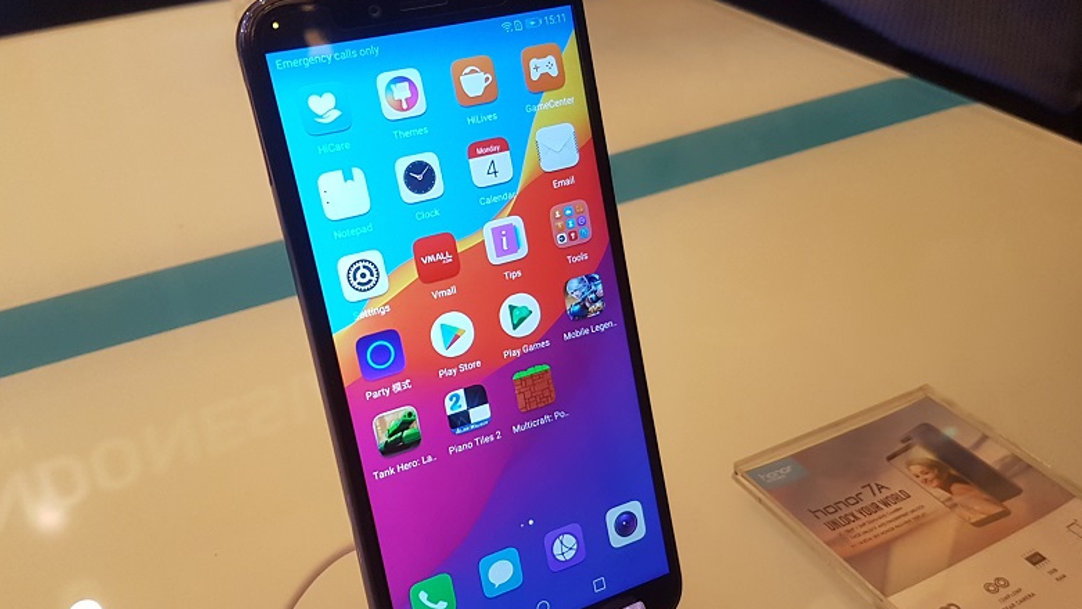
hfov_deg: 66.0
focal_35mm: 29
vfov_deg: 40.2
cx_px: 544
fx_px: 832
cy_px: 307
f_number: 1.7
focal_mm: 4.2
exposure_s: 1/25
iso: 160
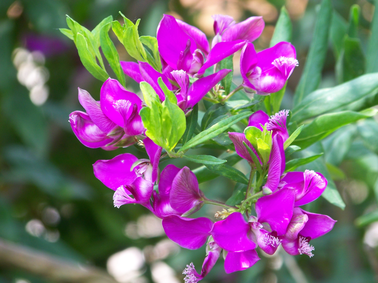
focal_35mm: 260
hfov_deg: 7.6
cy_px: 142
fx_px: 2839
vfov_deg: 5.7
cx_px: 189
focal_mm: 42.1
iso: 80
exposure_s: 1/60
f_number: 3.6
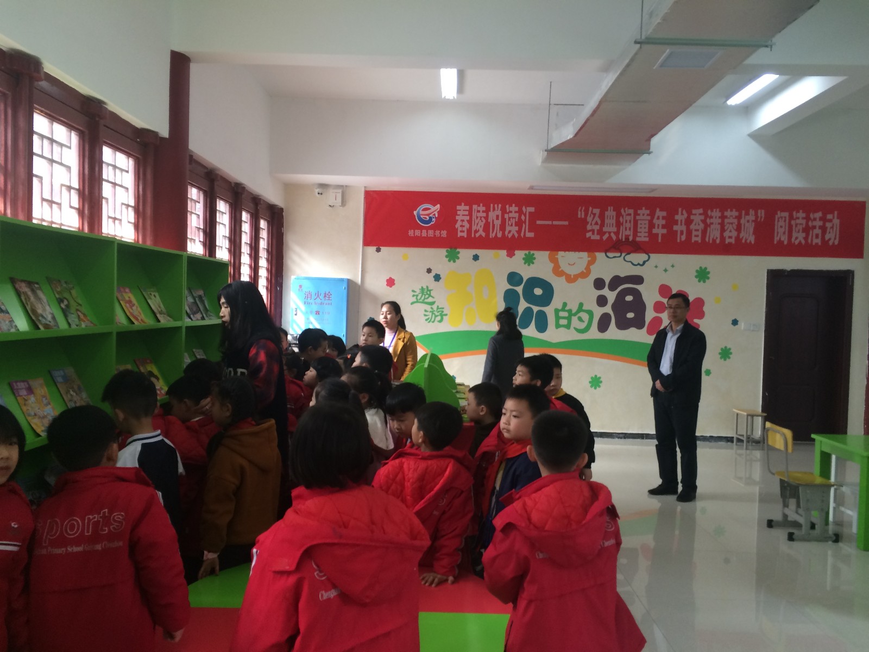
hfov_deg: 61.7
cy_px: 326
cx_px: 434
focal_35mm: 29
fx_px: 728
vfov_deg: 48.2
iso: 50
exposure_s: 1/33
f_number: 2.2
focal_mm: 4.15
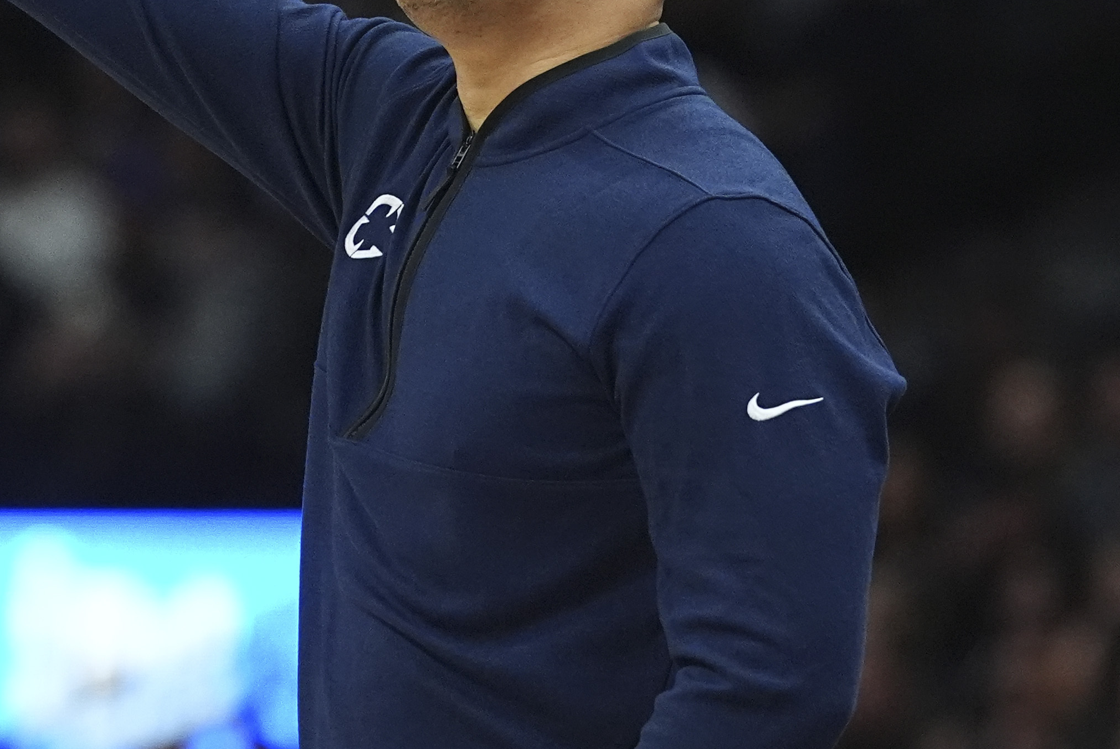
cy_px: 269
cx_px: 456
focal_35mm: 584
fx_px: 18184
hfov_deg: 3.5
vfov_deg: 2.4
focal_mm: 200
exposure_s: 1/1600
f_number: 3.5
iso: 4000
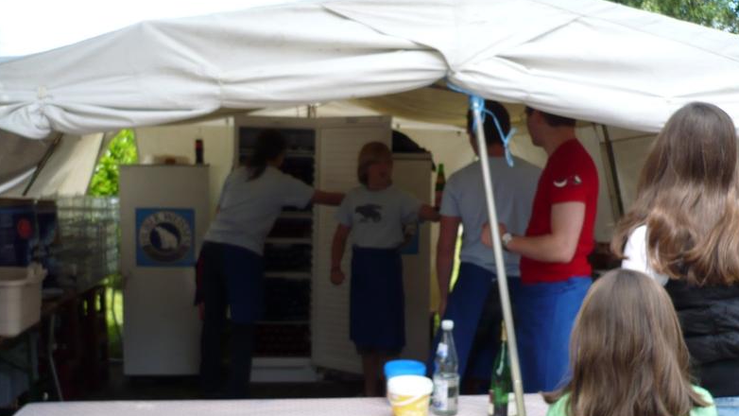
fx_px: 764
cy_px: 270
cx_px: 371
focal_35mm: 39
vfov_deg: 30.3
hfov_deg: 51.6
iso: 100
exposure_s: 1/320
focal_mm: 5.8
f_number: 2.8
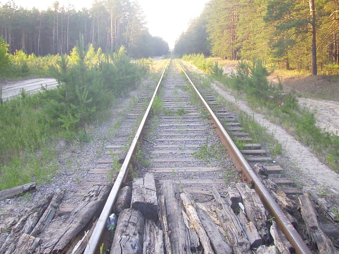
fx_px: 490
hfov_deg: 38.0
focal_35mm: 50
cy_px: 145
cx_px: 207
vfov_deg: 29.1
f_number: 2.9
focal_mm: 5.7
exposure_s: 1/100
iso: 80
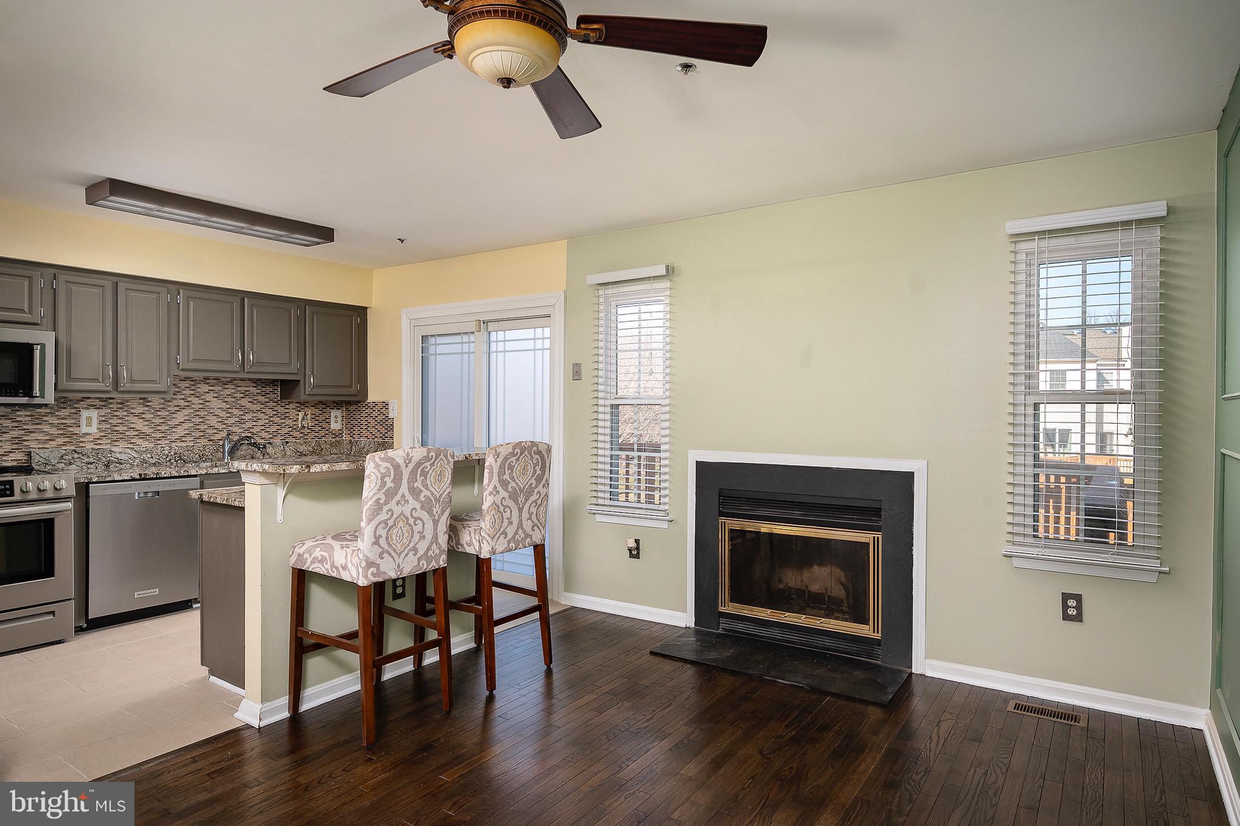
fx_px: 706
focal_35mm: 20
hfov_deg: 82.6
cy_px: 413
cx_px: 620
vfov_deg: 60.7
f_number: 9
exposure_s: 1/125
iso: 320
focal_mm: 20.5
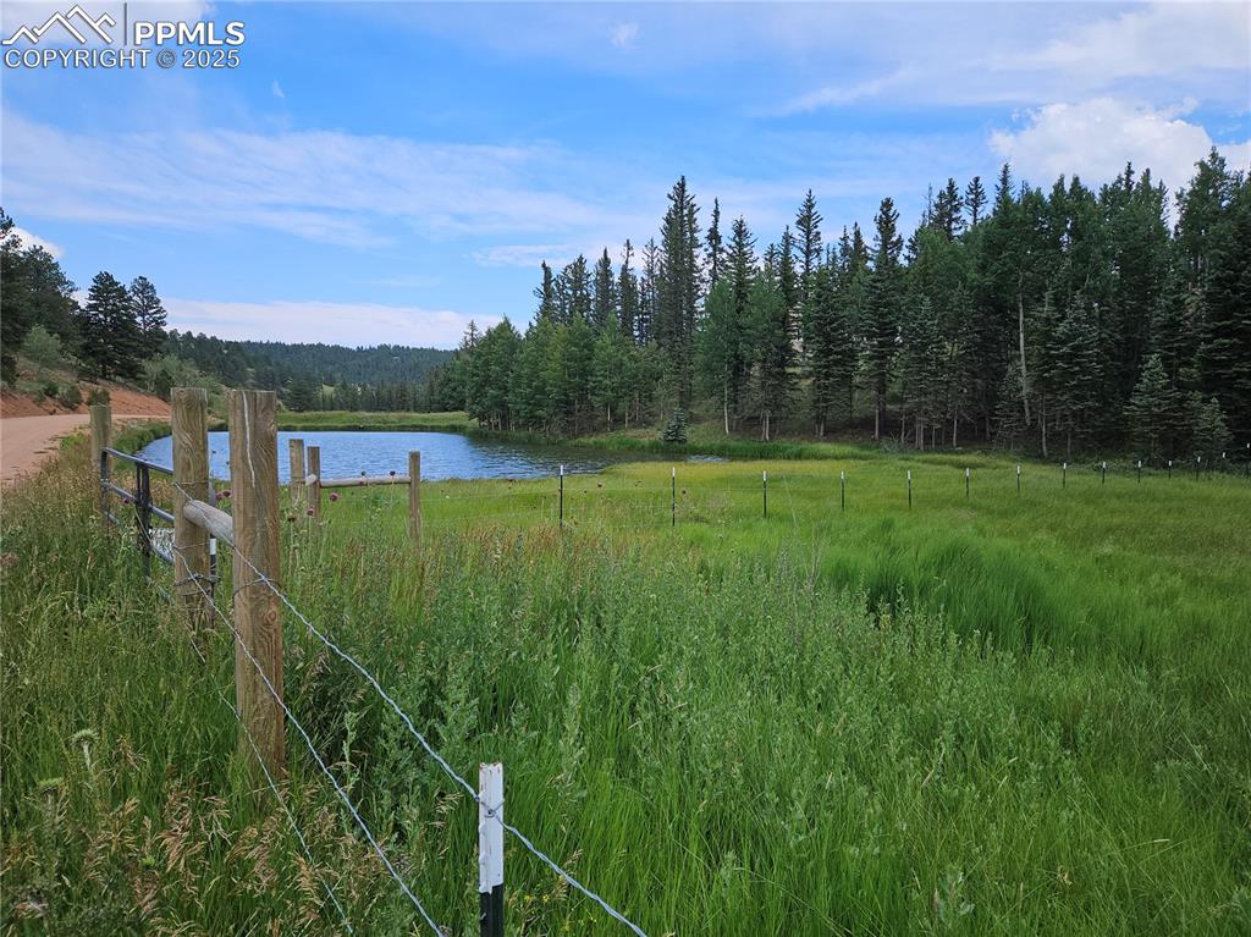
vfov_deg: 58.8
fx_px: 831
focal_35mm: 23
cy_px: 468
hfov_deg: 74.0
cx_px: 626
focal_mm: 5.4
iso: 25
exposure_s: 1/1135
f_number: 1.8
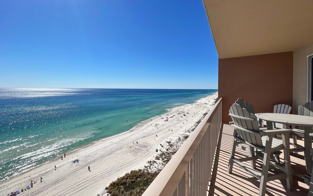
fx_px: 119
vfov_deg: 78.6
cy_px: 102
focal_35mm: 14
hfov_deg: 105.3
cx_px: 156
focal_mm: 1.57
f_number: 1.8
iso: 32
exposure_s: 1/3922
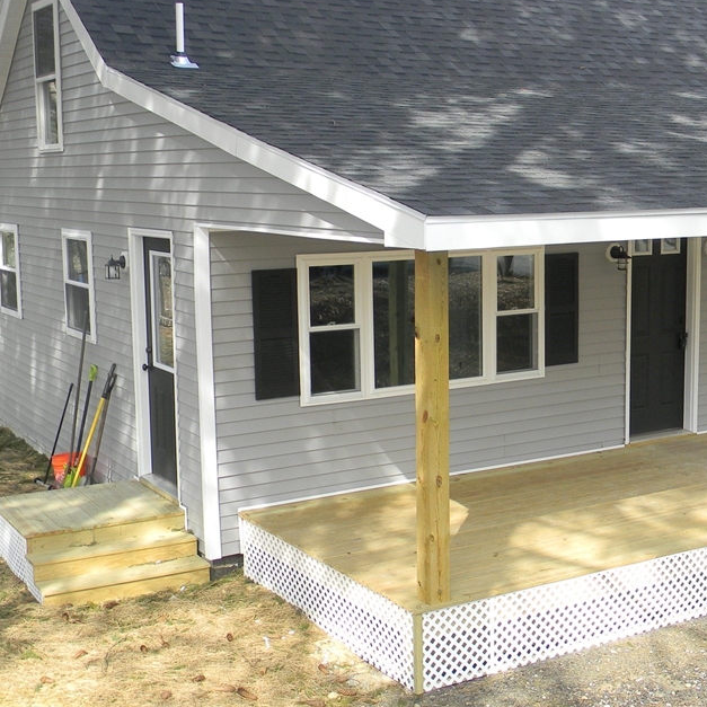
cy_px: 328
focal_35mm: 52
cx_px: 415
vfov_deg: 32.8
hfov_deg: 32.7
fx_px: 1202
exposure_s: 1/303
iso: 112
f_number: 3.7
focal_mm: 6.4
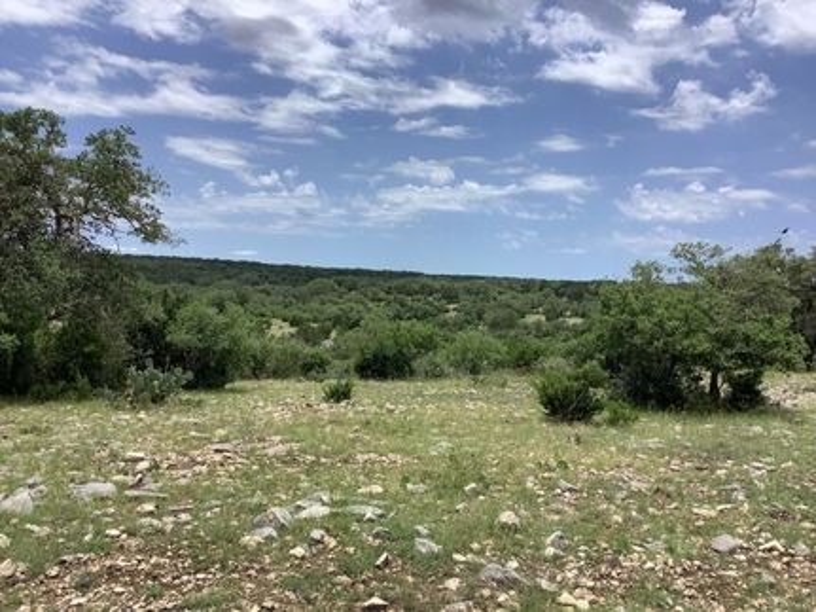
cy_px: 306
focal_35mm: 31
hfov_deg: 58.4
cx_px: 408
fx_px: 731
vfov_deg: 45.4
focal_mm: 3.3
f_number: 2.4
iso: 25
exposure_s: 1/2037
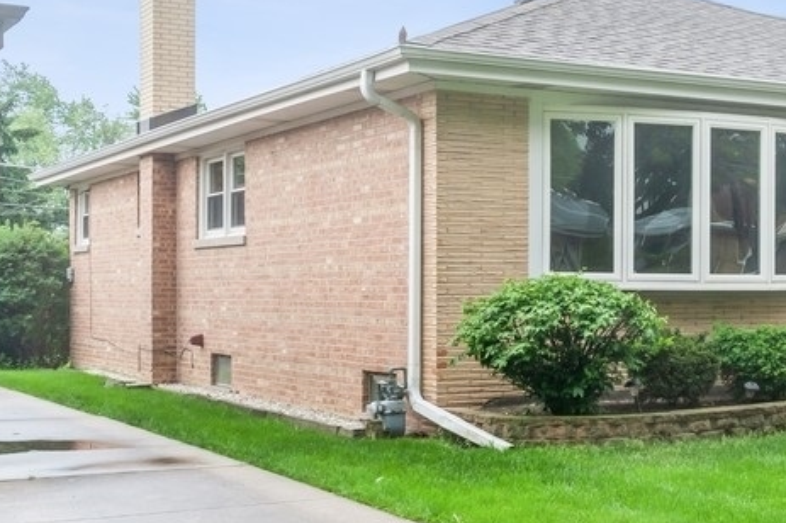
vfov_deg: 19.9
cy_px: 175
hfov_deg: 28.3
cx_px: 737
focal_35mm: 68
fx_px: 1484
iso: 200
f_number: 8
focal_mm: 35
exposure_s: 1/160
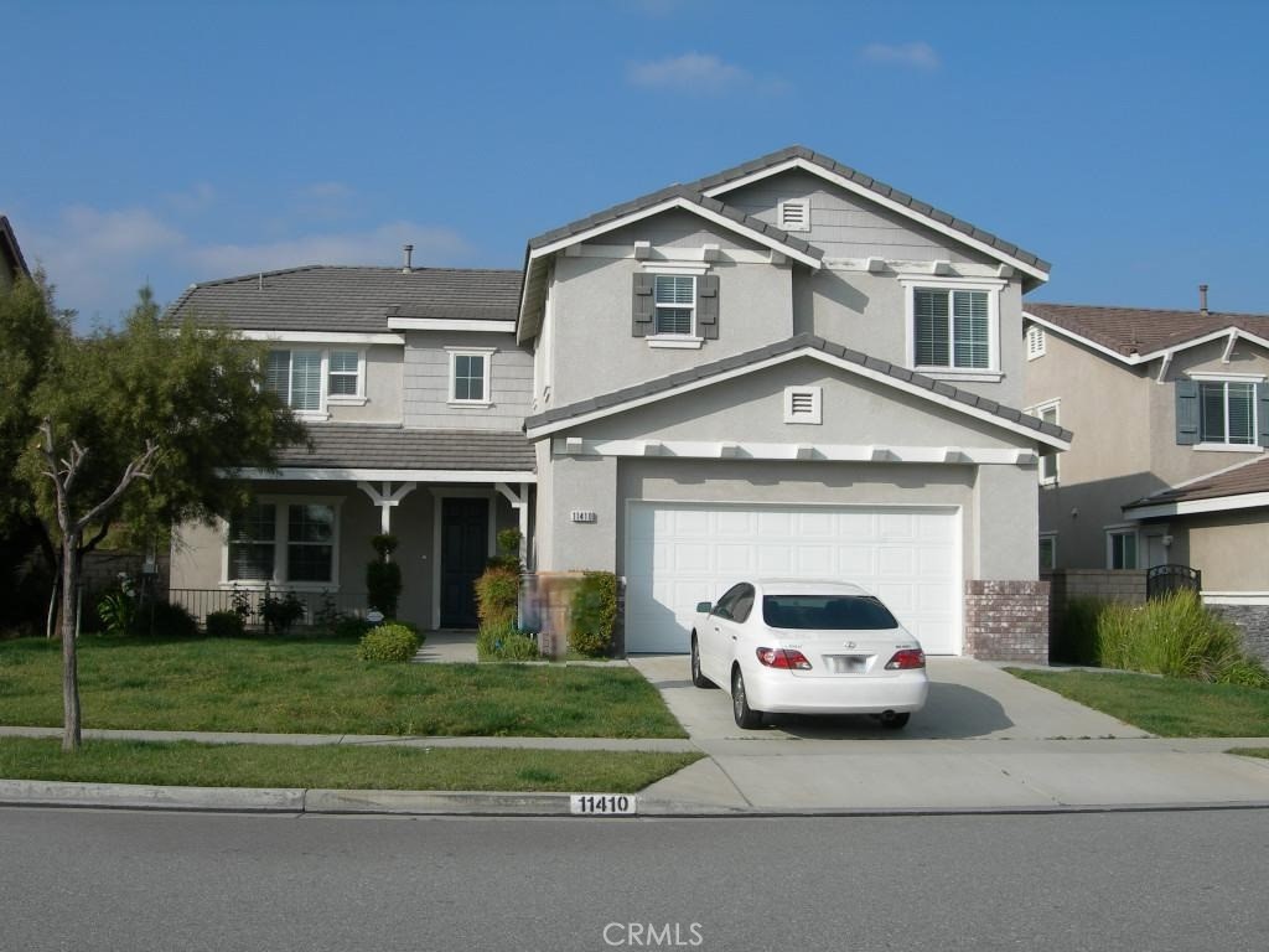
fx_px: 1503
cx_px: 634
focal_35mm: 41
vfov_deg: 35.1
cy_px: 476
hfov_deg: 45.8
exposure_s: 1/749
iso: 50
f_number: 4.9
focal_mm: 8.5
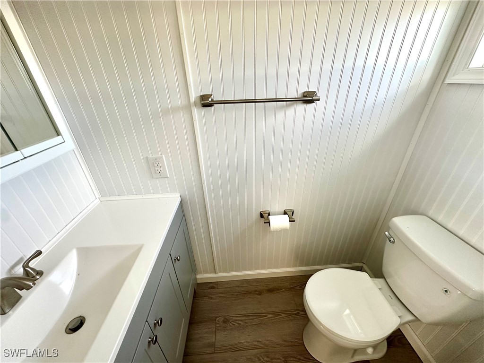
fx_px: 196
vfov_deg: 85.7
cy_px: 182
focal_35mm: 14
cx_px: 242
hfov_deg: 102.1
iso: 160
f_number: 2.2
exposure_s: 1/60
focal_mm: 2.22
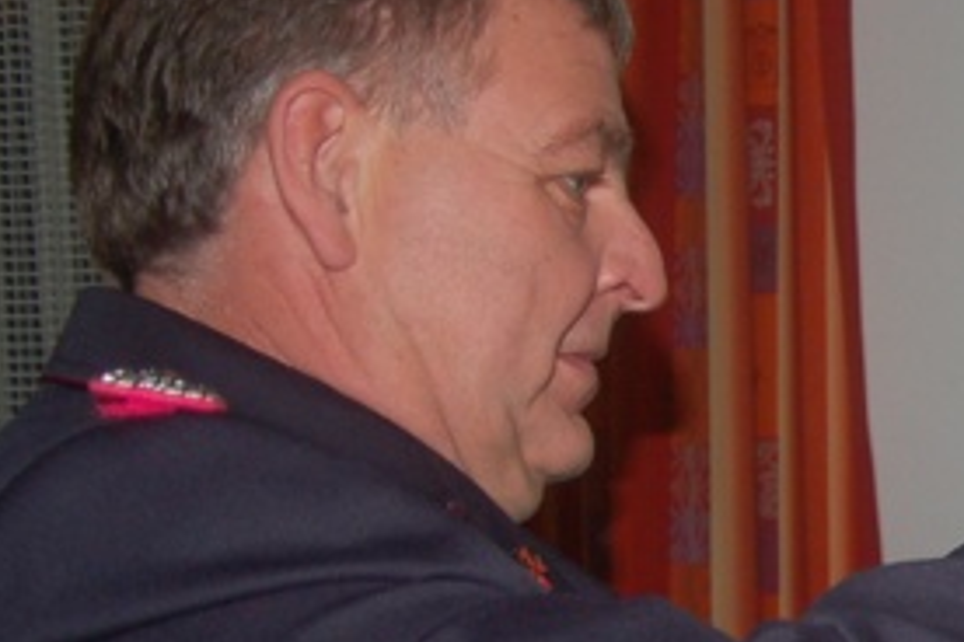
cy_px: 663
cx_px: 1486
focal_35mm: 97
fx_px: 2597
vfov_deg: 13.9
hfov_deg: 18.4
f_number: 3.5
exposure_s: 1/60
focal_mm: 18
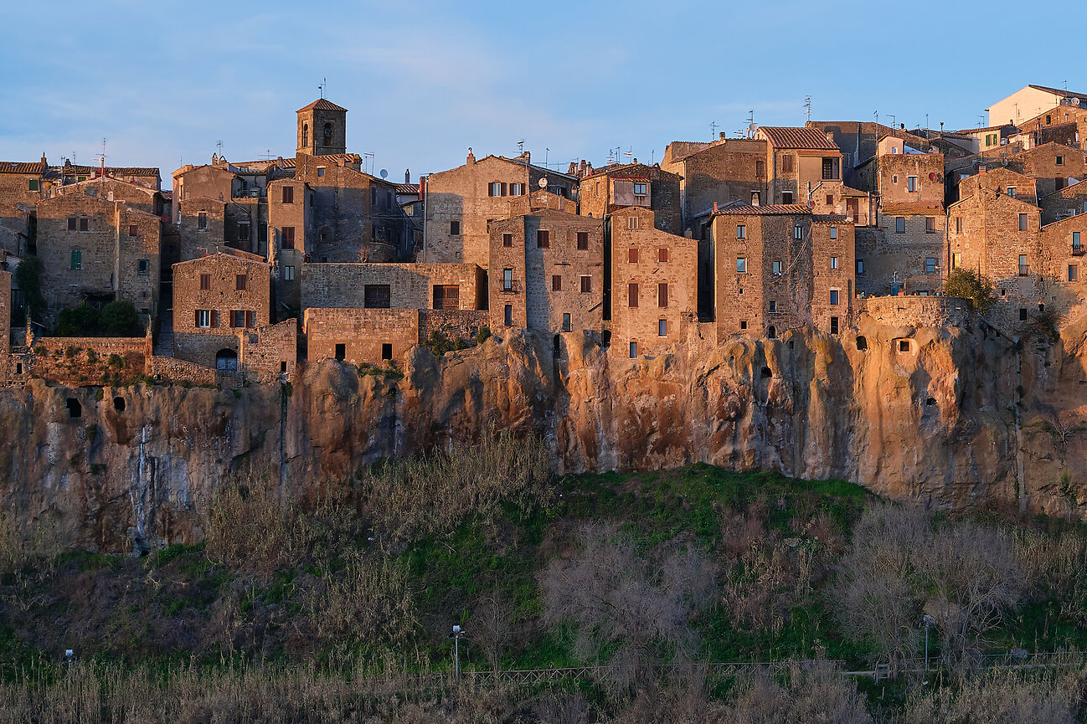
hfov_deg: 20.7
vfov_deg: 13.9
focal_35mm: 98
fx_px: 2958
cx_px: 731
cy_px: 234
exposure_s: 1/60
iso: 160
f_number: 6.4
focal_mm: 35
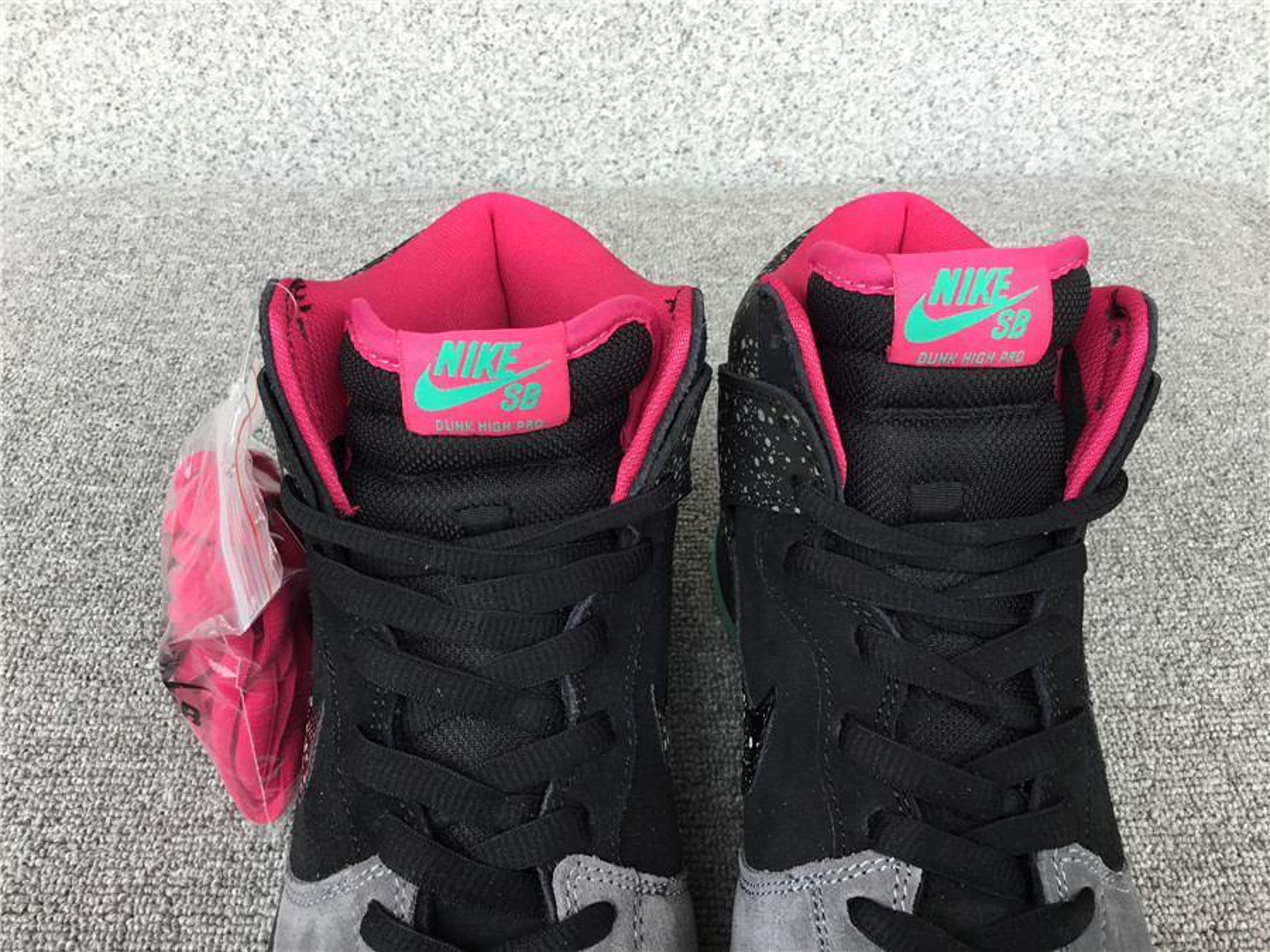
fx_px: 1137
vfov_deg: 45.4
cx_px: 635
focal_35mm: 31
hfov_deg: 58.4
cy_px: 476
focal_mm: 3.3
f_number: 2.4
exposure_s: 1/104
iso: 25
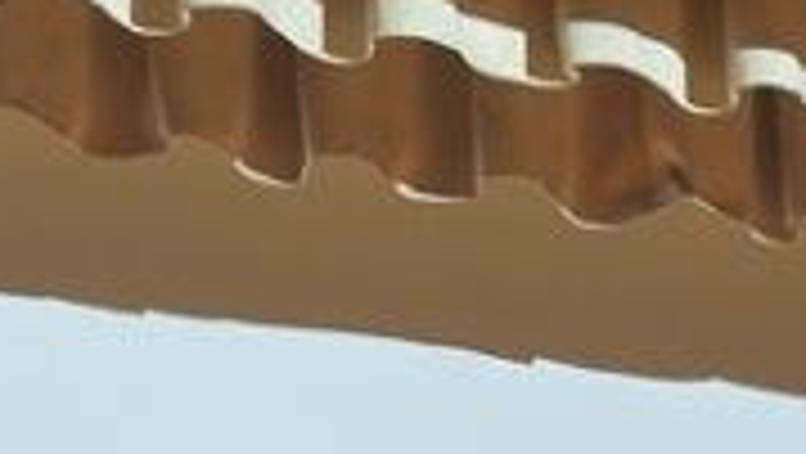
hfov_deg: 7.2
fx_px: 6395
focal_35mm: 299
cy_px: 946
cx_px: 261
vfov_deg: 4.0
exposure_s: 1/30
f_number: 5.6
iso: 800
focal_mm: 50
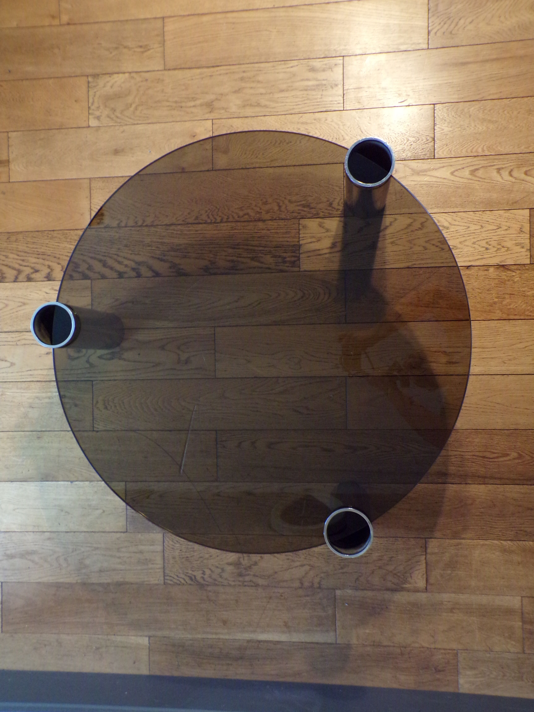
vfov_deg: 63.4
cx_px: 267
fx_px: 576
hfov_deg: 49.7
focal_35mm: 28
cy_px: 356
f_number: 3.1
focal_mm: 5
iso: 372
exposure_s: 1/17
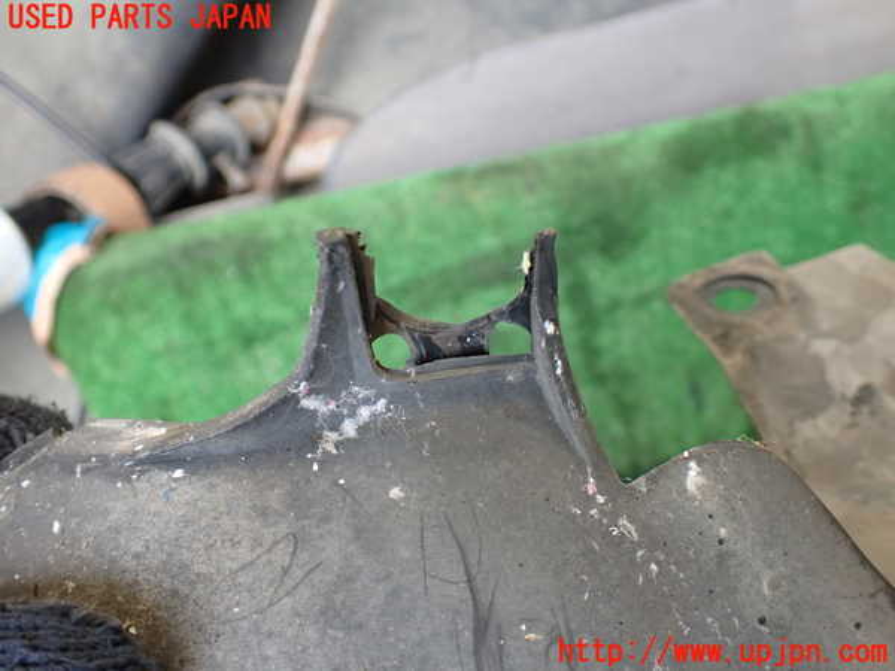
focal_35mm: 30
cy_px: 336
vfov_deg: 46.8
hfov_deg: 60.0
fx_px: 776
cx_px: 448
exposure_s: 1/125
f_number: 2.3
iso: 200
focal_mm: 5.4
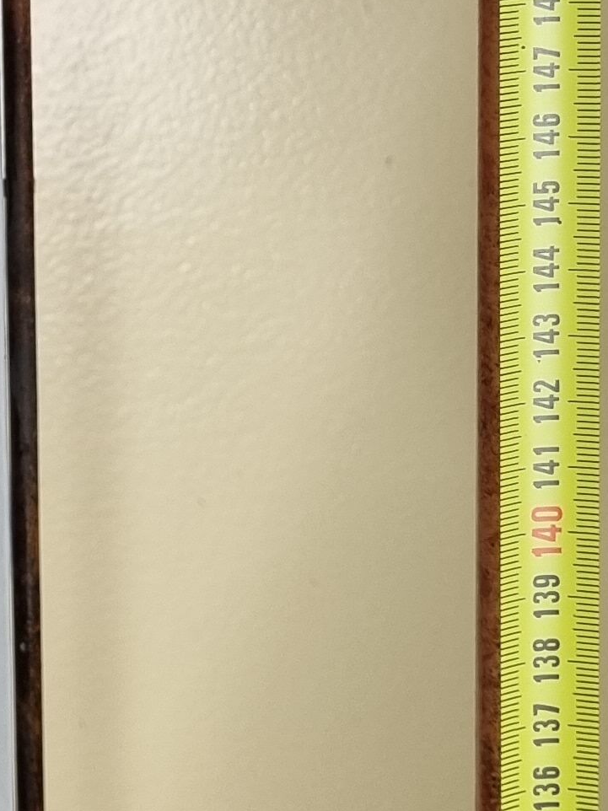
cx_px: -219
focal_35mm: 109
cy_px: -23
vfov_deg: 17.6
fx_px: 2554
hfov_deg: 13.0
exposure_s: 1/100
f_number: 1.8
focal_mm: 5.4
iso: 100
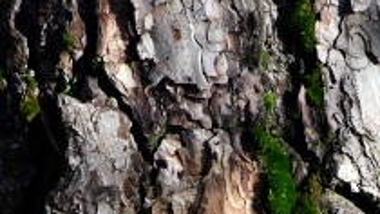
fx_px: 4674
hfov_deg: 4.7
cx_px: 238
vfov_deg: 2.6
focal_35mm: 464
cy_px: 324
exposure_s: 1/400
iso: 450
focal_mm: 140
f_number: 11
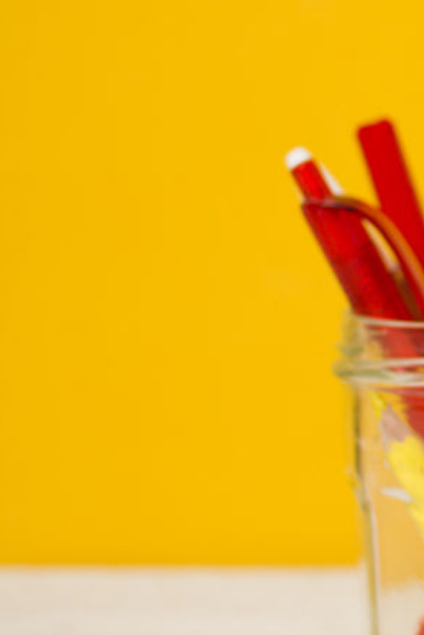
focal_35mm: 166
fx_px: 2925
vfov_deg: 12.4
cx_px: 925
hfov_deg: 7.8
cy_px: 314
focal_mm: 35
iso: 100
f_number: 2.5
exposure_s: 1/160
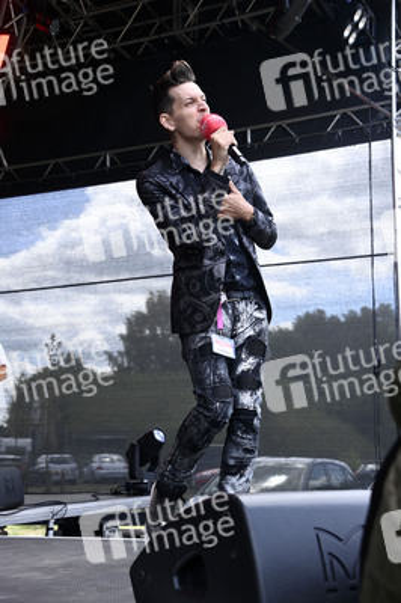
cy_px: 302
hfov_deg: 24.6
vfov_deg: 36.3
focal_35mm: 55
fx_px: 920
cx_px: 200
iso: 800
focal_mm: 55
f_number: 7.1
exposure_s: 1/320
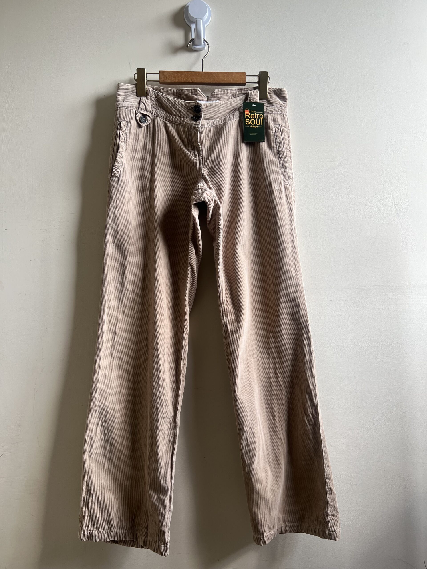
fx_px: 428
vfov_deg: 67.3
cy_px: 284
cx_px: 214
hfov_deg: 53.1
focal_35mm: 26
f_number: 1.5
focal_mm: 5.7
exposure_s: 1/306
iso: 50
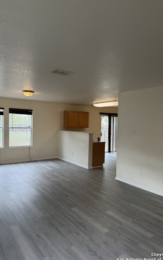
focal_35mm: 26
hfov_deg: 47.6
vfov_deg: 70.4
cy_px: 129
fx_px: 185
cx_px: 85
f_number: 1.78
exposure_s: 1/125
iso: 125
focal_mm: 6.76
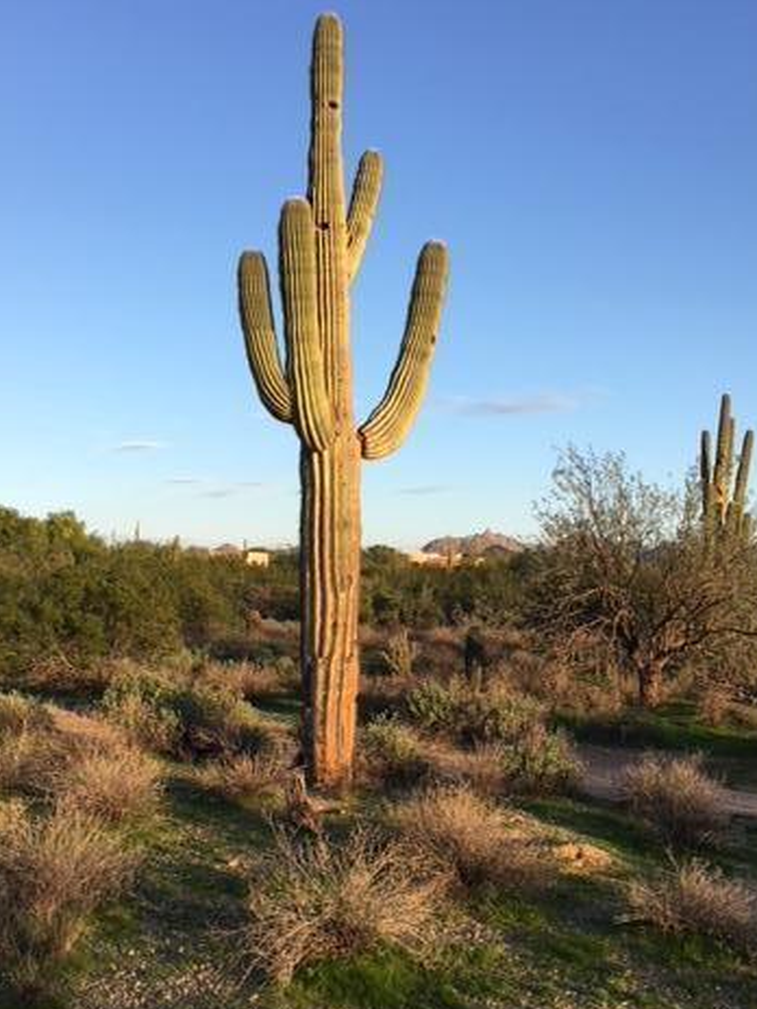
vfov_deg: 46.7
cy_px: 552
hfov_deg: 36.0
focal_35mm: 40
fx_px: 1166
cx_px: 365
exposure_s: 1/545
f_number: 2.2
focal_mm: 4.15
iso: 25
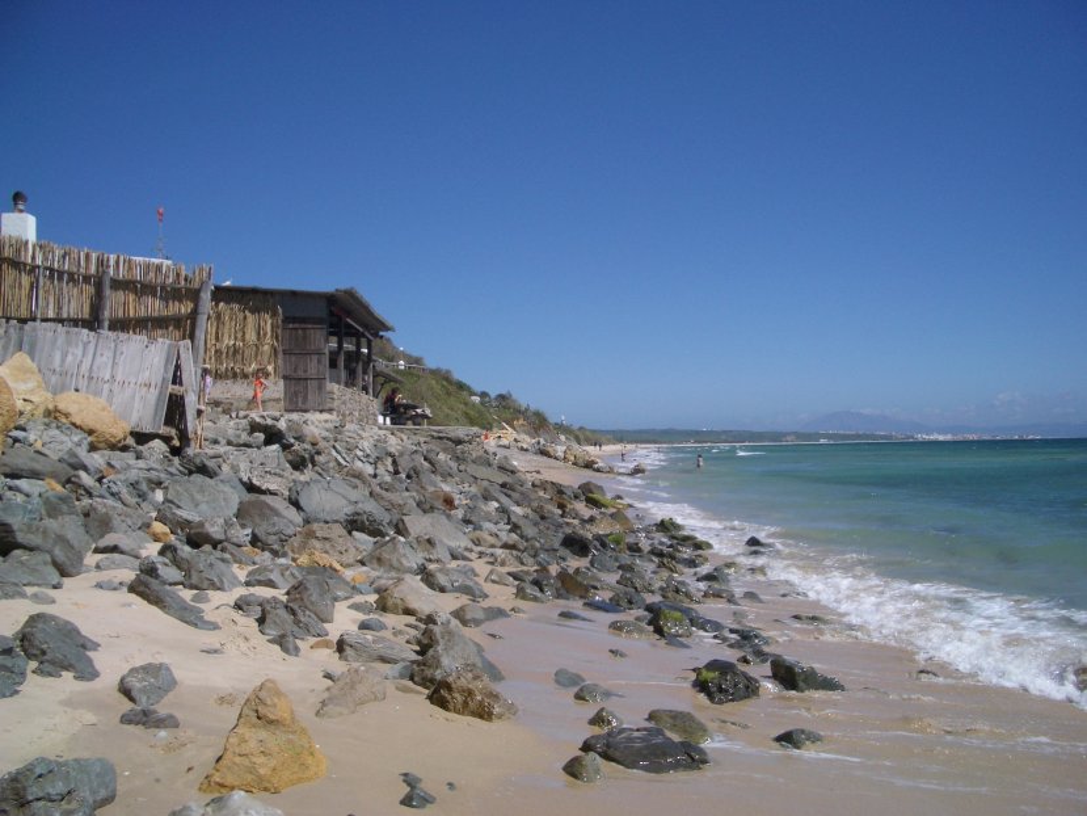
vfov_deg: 40.7
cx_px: 544
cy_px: 408
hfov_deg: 52.6
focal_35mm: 35
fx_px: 1099
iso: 50
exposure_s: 1/1250
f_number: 4.3
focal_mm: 5.8
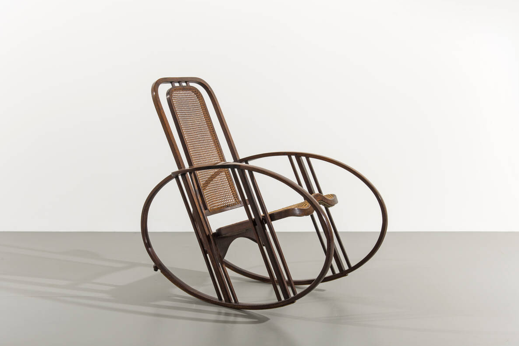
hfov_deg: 38.2
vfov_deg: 26.0
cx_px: 254
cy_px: 178
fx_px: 750
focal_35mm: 52
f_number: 14
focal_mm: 44
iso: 100
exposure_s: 1/200
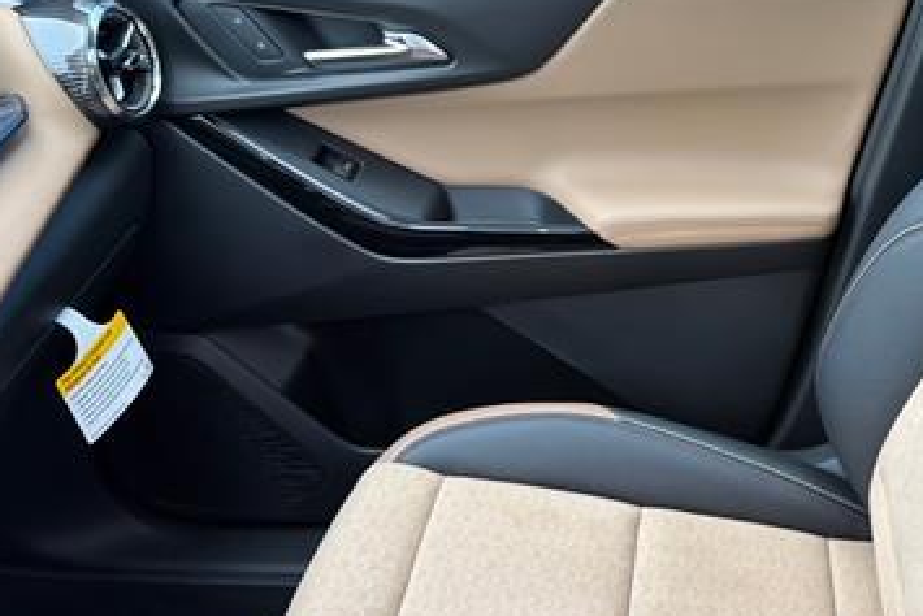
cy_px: 234
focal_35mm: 45
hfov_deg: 41.1
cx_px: 780
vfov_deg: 29.8
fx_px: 1154
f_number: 1.78
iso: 80
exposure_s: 1/121
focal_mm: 6.76
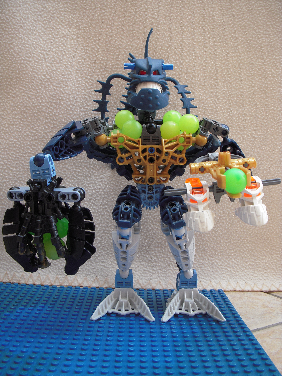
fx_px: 413
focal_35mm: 38
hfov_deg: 37.7
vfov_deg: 49.0
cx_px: 141
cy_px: 188
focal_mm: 6.3
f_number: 3.3
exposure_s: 1/40
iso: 100
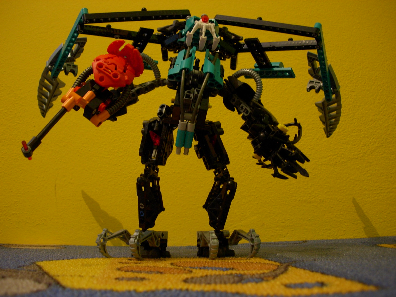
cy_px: 148
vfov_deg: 37.7
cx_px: 198
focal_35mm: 38
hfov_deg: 49.0
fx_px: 435
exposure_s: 1/4
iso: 145
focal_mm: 7.8
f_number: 2.8
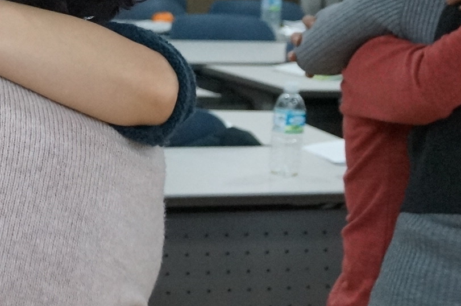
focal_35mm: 159
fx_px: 2027
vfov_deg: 8.6
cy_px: 20
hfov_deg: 12.5
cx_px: -177
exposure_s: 1/160
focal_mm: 35
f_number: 4.5
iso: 2500
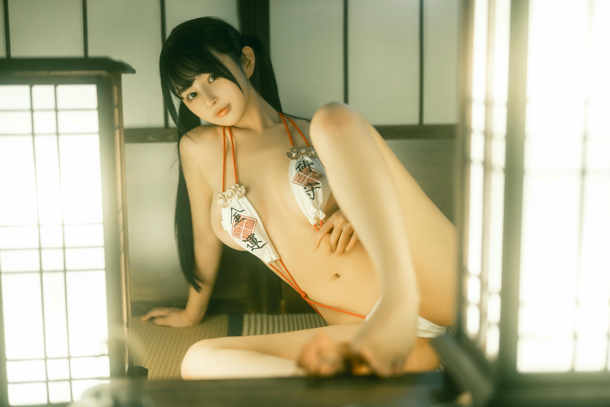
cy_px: 204
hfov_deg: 39.6
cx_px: 305
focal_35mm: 50
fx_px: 847
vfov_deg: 27.0
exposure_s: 1/40
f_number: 1.4
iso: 250
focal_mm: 50
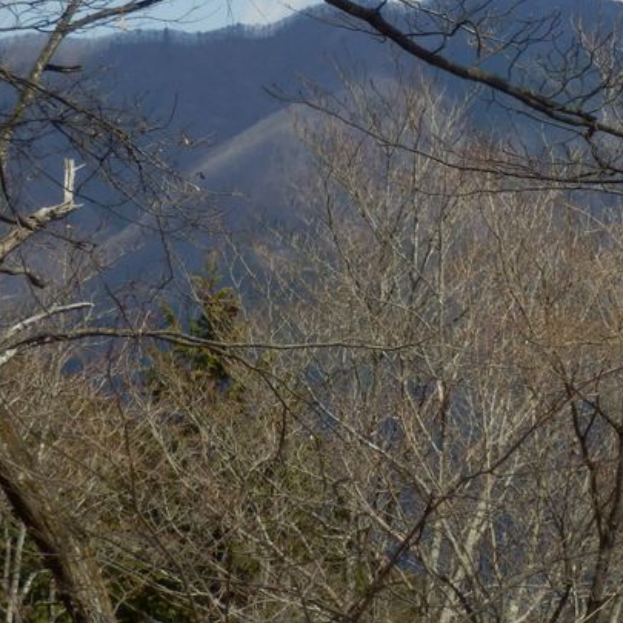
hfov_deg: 9.0
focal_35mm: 194
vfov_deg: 9.0
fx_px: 3950
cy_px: 174
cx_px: 528
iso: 80
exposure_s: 1/500
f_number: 5.5
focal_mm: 19.6
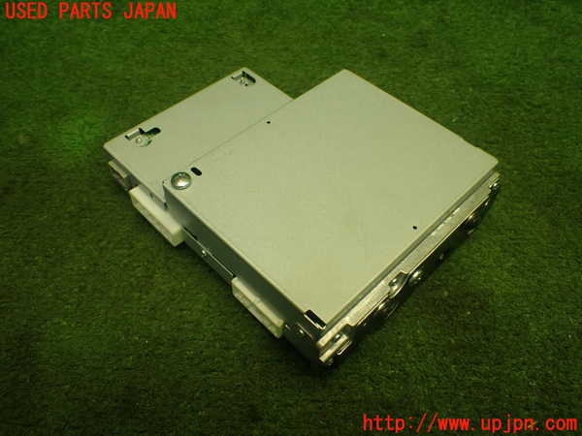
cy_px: 218
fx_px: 504
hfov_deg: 60.0
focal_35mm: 30
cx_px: 291
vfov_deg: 46.8
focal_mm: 5.4
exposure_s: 1/125
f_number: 2.3
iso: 200
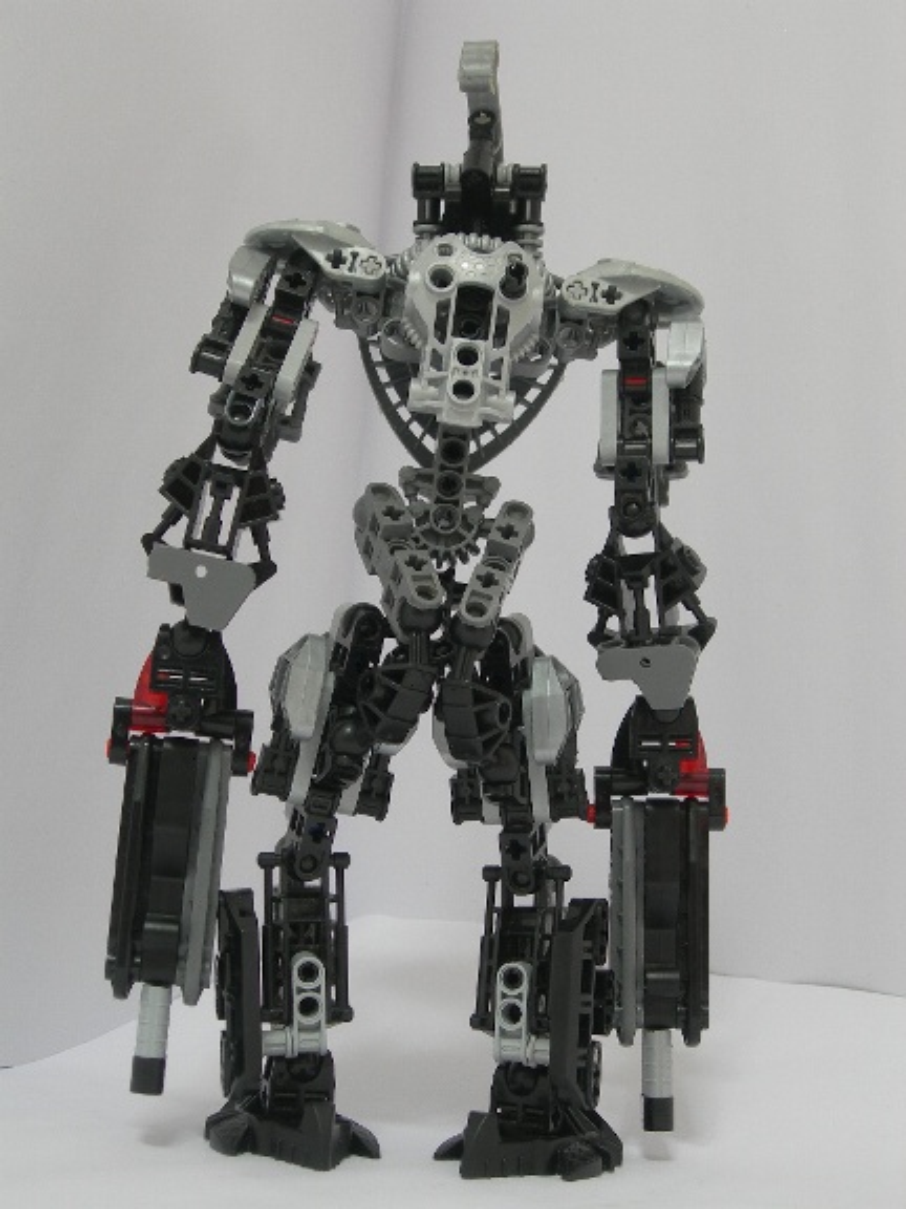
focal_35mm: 51
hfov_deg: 28.6
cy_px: 604
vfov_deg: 37.5
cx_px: 453
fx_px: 1780
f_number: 3.2
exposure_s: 1/16.7
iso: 50
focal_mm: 10.6
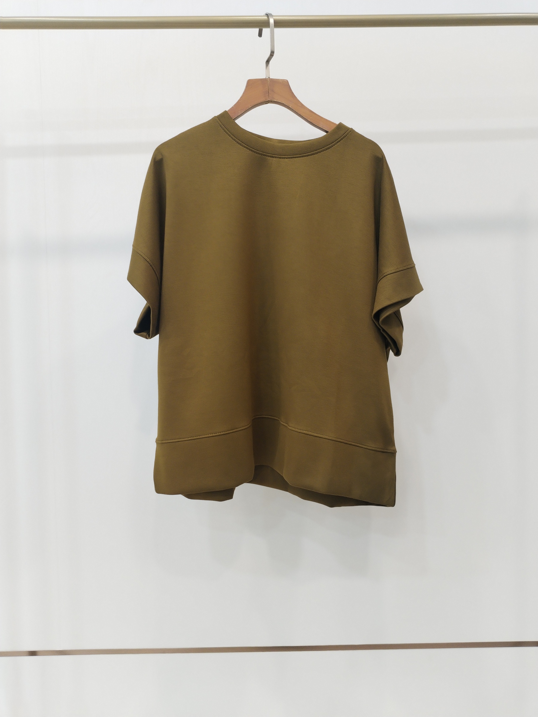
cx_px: 269
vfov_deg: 61.7
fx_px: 601
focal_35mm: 29
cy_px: 358
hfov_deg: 48.2
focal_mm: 4.75
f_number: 1.8
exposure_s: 1/40
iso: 375
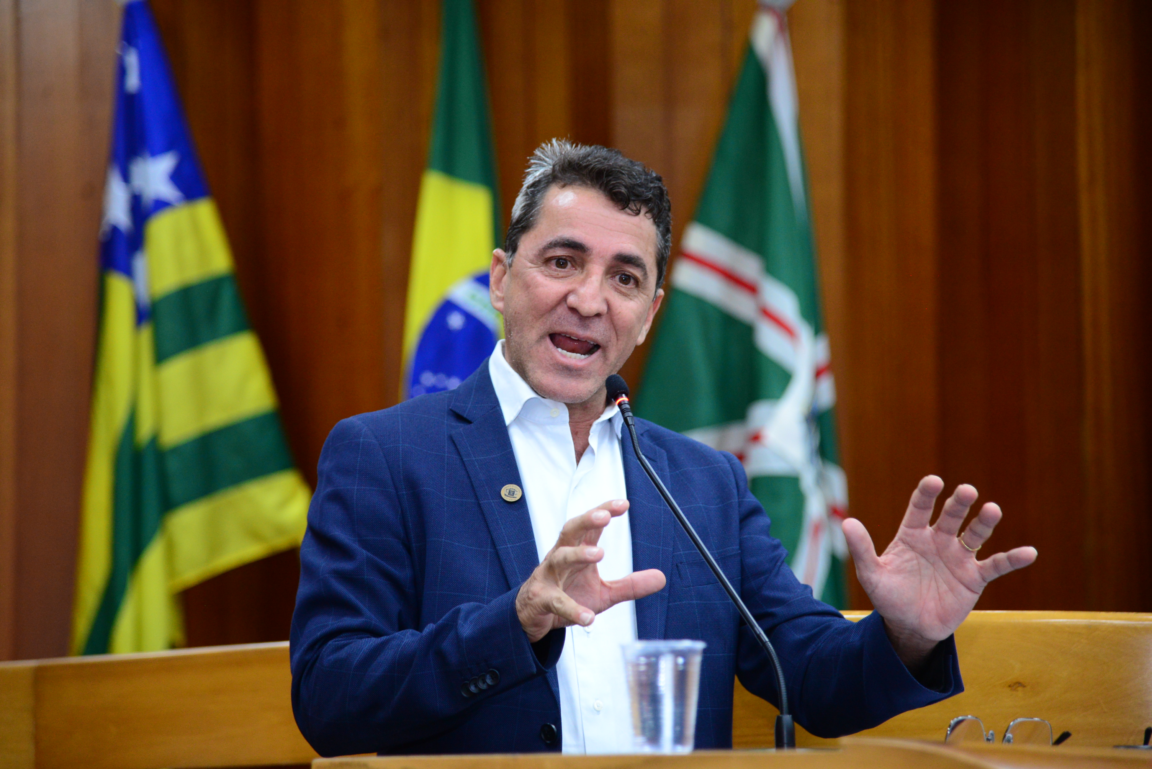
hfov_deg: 18.3
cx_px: 576
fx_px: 3585
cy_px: 384
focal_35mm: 112
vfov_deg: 12.2
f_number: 4
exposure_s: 1/80
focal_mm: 112
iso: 2500
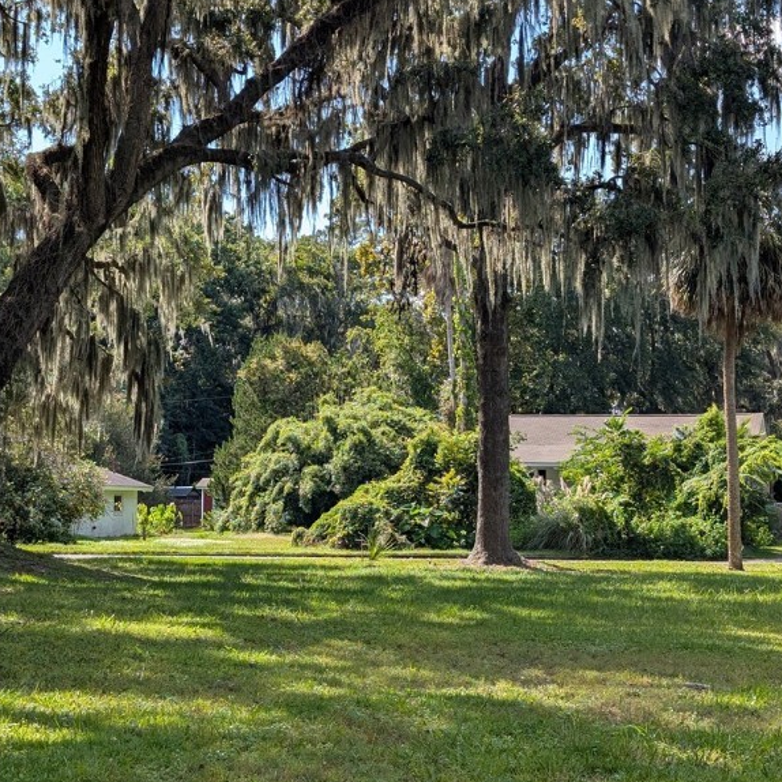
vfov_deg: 29.4
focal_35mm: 58
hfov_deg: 29.6
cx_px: 390
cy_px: 497
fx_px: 1482
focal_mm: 6.9
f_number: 1.68
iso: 19
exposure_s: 1/567
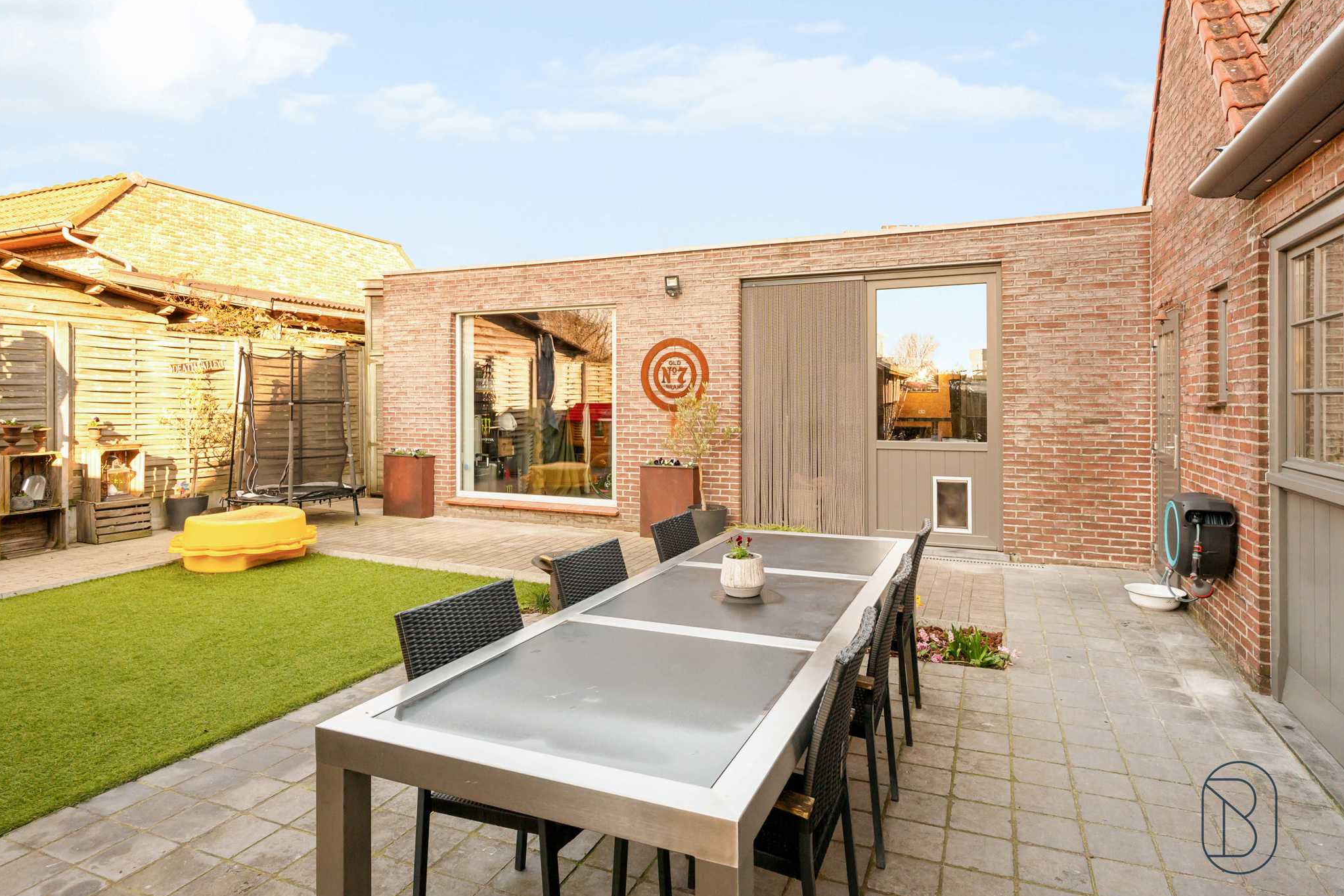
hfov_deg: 85.3
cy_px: 448
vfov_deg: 63.1
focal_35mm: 20
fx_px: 729
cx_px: 684
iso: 640
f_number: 9
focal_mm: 18.5
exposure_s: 1/200
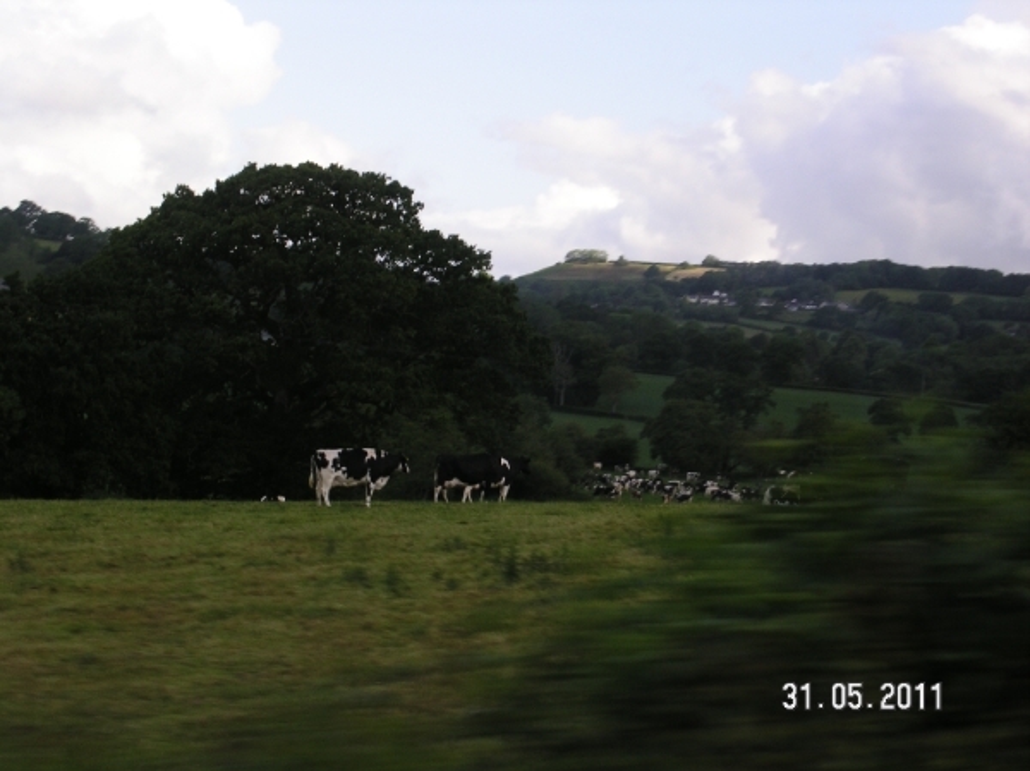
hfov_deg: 20.0
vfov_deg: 15.1
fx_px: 2914
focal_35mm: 98
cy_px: 386
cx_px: 515
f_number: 4.5
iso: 100
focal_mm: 20.2
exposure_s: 1/90
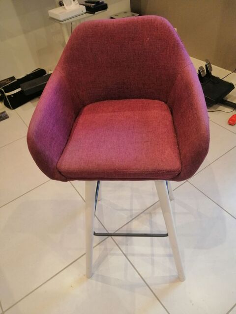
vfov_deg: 67.3
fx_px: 236
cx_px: 118
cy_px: 157
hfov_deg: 53.1
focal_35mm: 26
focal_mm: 3.81
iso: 160
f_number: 2.2
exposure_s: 1/33.3
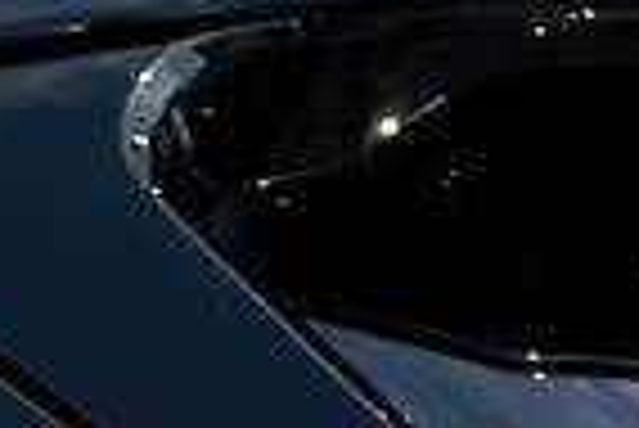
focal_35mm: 438
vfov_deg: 3.1
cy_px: 982
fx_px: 7782
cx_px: 1530
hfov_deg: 4.6
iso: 100
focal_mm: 52
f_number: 7.1
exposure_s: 1/200
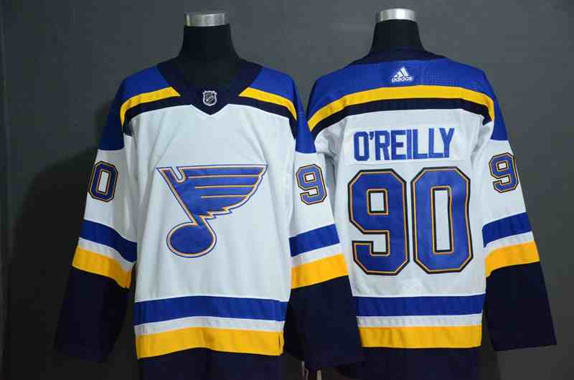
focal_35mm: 78
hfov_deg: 26.0
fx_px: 1241
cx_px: 287
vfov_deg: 17.4
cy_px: 190
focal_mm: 52
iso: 4000
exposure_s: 1/25
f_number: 4.8
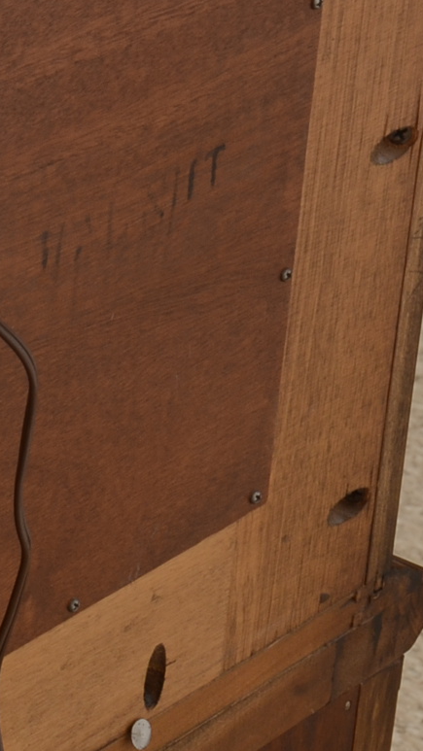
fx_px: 3787
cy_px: 558
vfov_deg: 11.3
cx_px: -288
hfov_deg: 6.3
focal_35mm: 190
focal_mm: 38
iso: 200
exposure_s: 1/80
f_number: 10
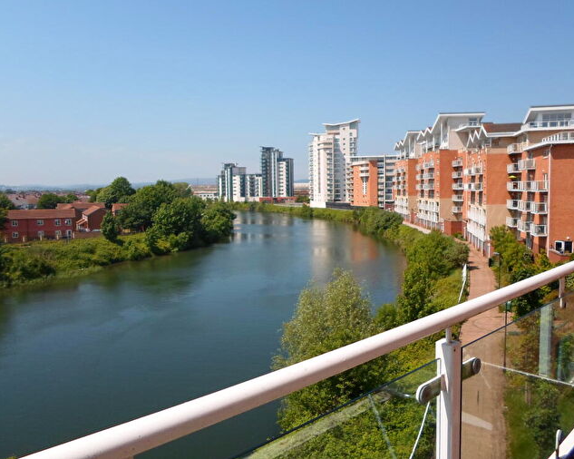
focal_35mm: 27
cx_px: 287
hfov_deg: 64.1
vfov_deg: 53.2
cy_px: 223
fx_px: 459
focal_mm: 4.5
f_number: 2.5
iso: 80
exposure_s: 1/1500
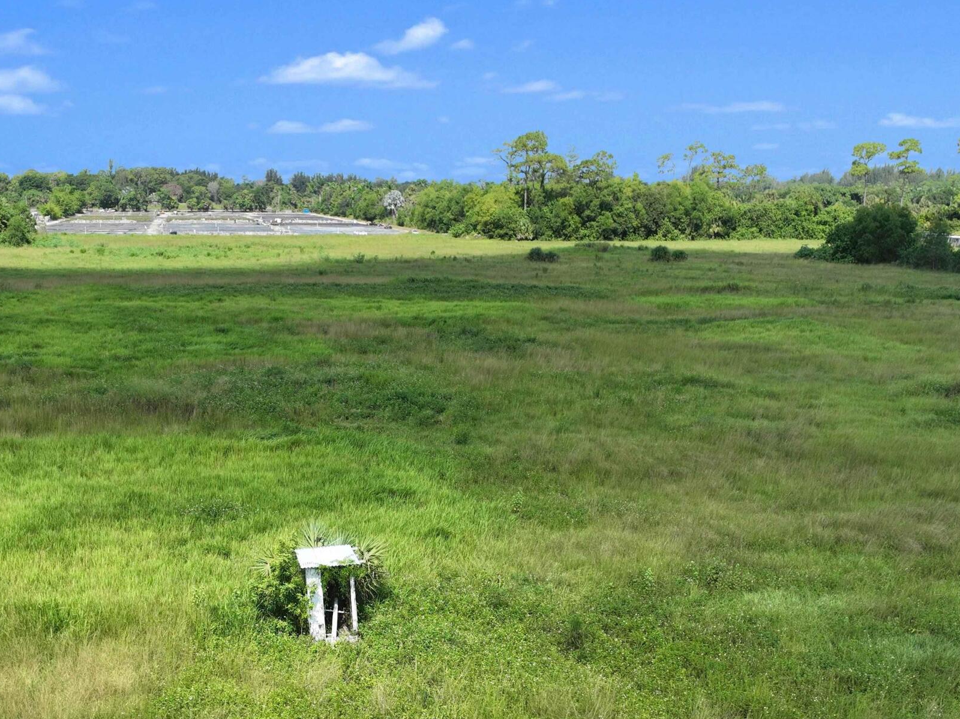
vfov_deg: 31.1
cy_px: 606
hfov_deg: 41.9
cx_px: 376
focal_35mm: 45
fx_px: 1247
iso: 140
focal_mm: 12.29
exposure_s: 1/1600
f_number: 2.8
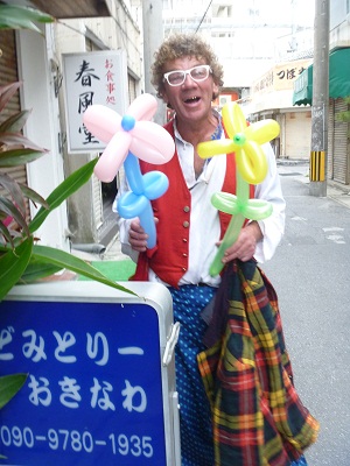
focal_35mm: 35
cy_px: 233
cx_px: 175
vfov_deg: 52.6
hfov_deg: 40.7
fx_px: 472
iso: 320
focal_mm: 6.3
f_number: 3.5
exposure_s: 1/30
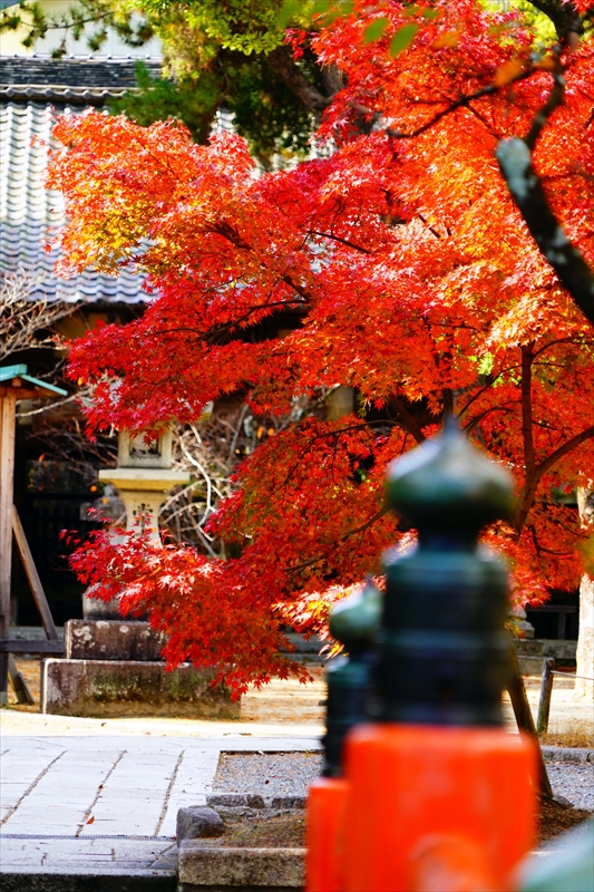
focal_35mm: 187
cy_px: 446
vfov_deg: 11.0
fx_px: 4630
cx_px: 297
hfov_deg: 7.3
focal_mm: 187
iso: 400
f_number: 5.6
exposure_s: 1/200
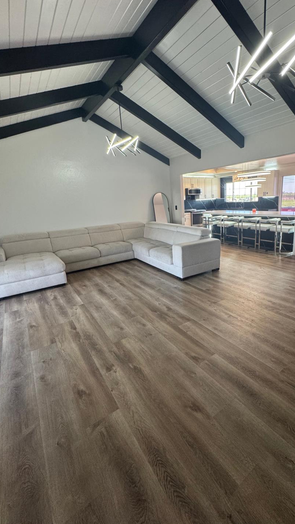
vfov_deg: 99.3
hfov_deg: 66.3
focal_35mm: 16
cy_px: 252
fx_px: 223
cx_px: 180
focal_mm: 2.22
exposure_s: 1/120
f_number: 2.2
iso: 200
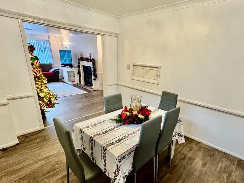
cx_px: 140
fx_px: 134
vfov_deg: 68.4
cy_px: 103
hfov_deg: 84.1
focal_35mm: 19
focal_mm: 2.22
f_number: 2.2
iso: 640
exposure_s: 1/50
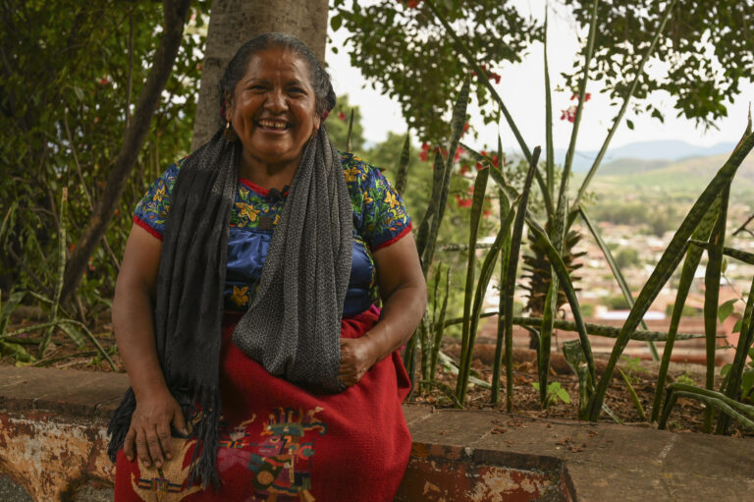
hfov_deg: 39.6
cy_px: 251
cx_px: 377
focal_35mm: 50
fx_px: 1047
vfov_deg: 27.0
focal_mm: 50
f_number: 5
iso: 100
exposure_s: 1/100
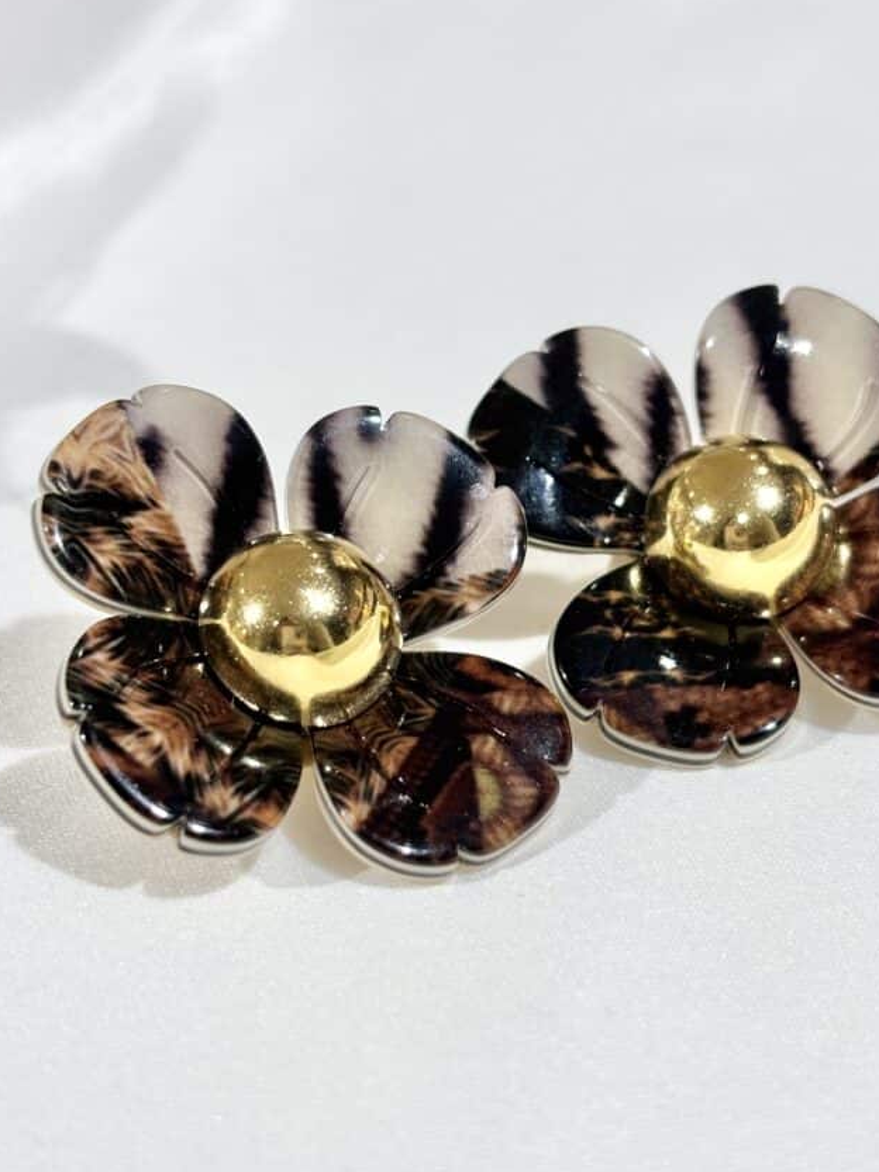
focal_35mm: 64
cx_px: 503
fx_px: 2167
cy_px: 590
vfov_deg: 30.3
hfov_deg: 22.9
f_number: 1.6
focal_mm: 5.96
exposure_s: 1/104
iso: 25
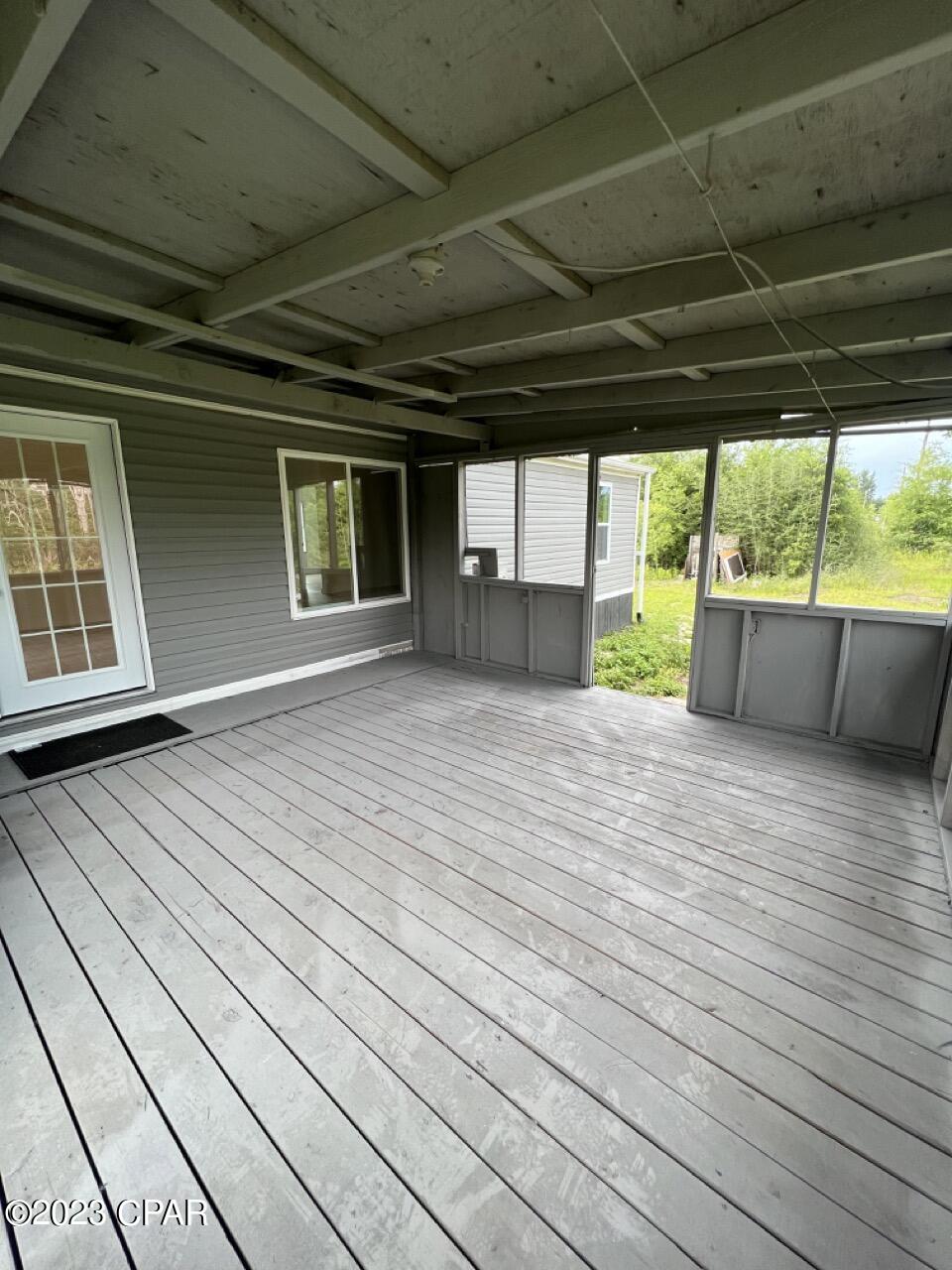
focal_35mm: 13
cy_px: 635
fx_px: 477
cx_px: 476
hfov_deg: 89.9
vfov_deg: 106.2
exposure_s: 1/99
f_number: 1.8
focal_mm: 1.57
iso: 64
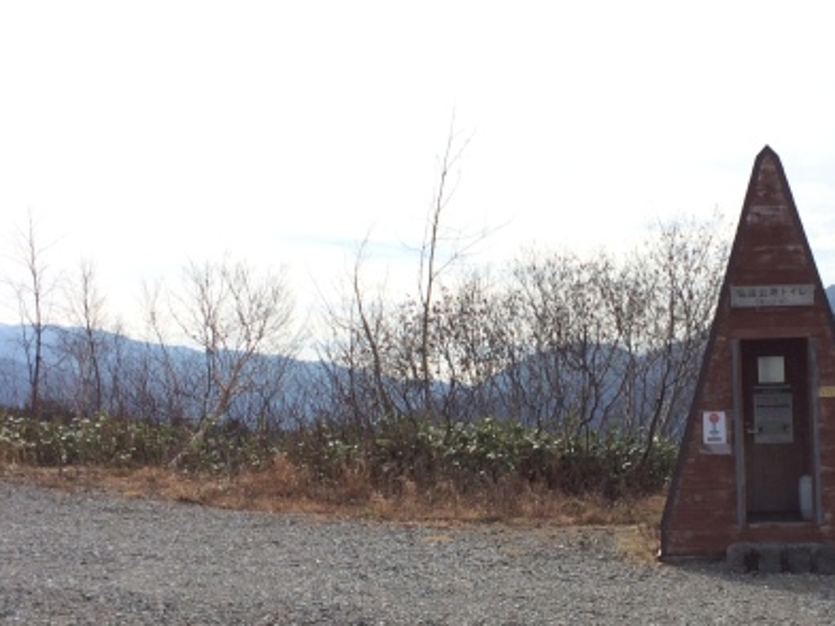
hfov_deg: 31.3
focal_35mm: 61
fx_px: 1472
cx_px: 593
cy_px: 346
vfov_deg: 24.0
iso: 32
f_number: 2.2
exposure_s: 1/2160
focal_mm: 4.12
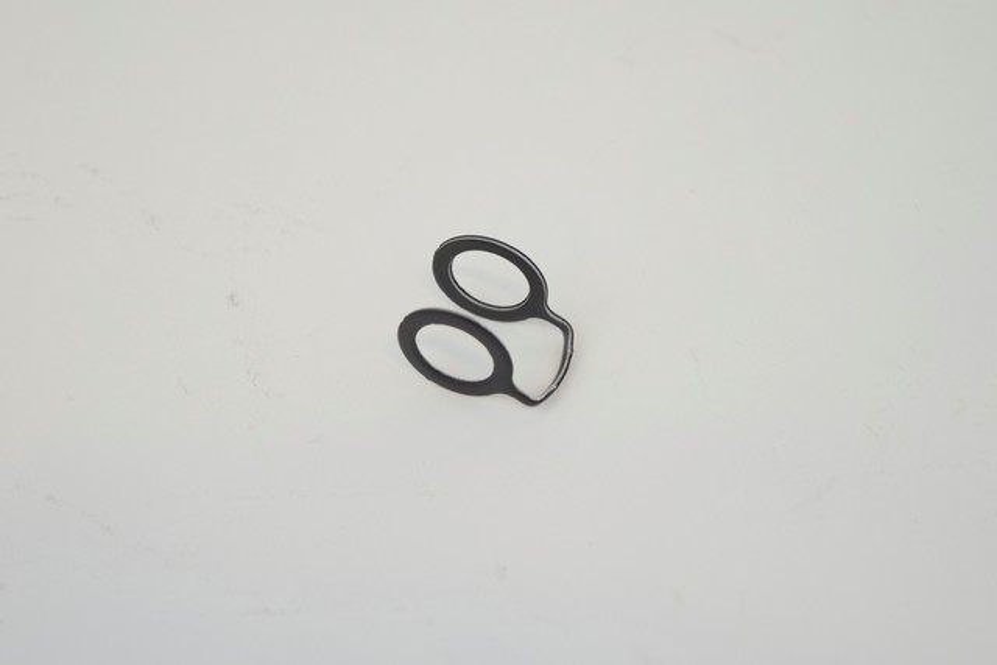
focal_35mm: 82
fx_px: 2285
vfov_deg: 16.6
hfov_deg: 24.6
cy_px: 332
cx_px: 498
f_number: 5.6
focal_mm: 55
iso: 900
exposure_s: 1/60
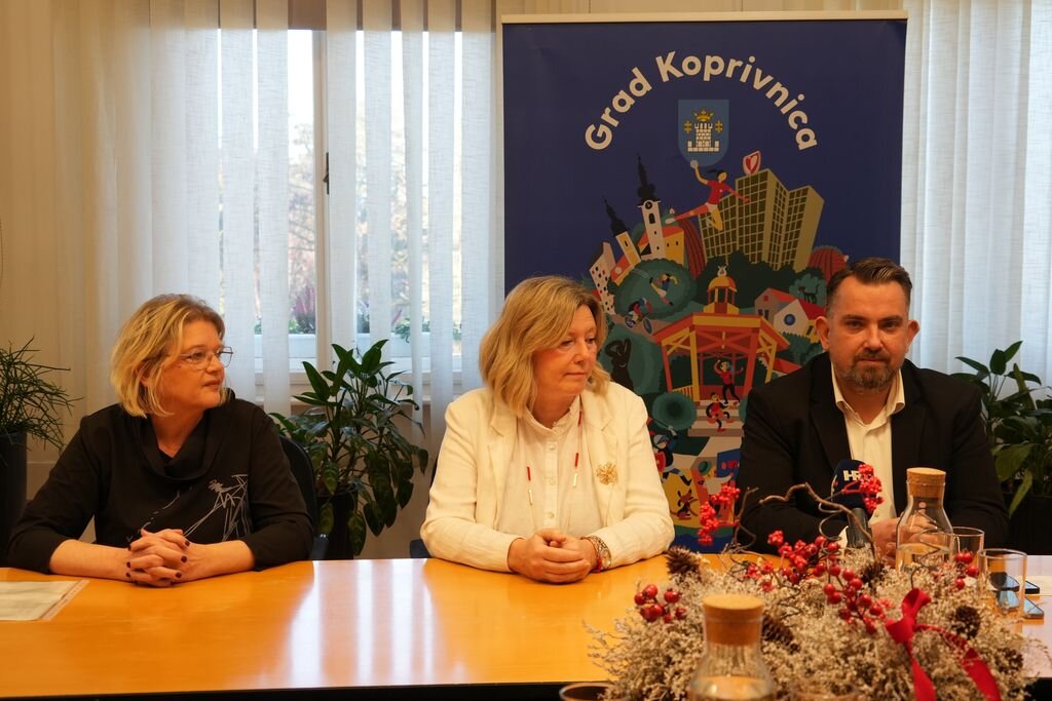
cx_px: 526
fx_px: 1344
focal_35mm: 46
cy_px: 350
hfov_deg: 42.7
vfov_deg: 29.3
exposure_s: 1/200
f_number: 5.6
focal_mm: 46
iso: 1250
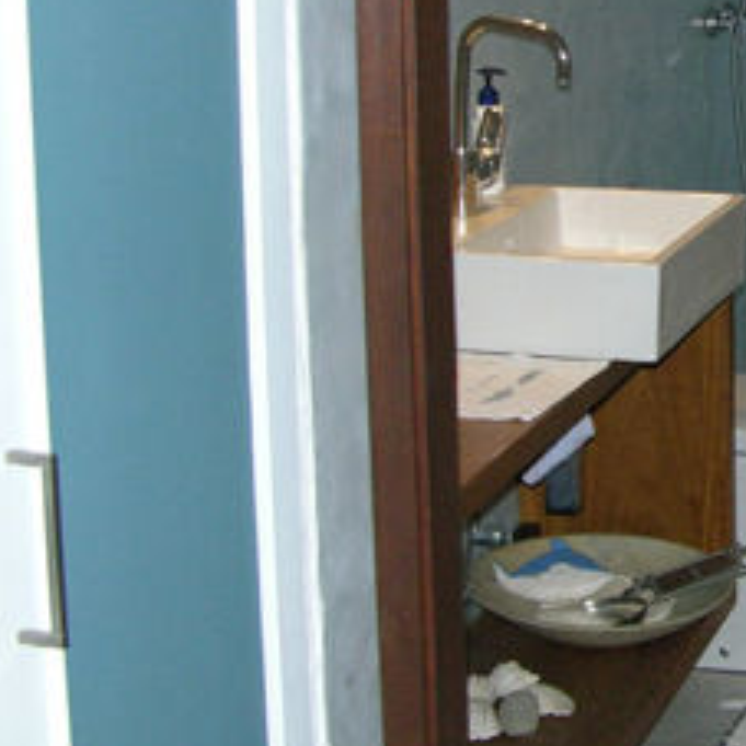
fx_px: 2341
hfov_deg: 17.5
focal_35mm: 96
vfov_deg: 18.0
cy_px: 191
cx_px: 836
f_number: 2.8
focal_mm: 8.9
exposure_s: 1/60.1
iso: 200
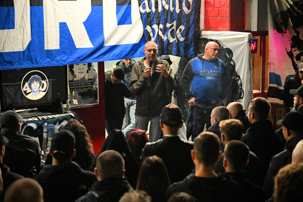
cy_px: 101
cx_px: 152
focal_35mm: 70
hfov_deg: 28.8
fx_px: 589
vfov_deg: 19.5
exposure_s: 1/160
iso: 2500
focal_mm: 70
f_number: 2.8
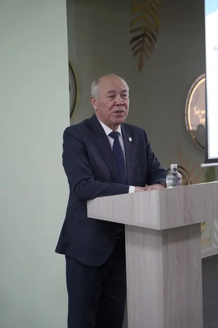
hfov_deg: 21.2
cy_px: 164
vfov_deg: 31.4
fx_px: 581
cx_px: 109
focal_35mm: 64
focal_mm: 64
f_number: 4
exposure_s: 1/160
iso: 5000
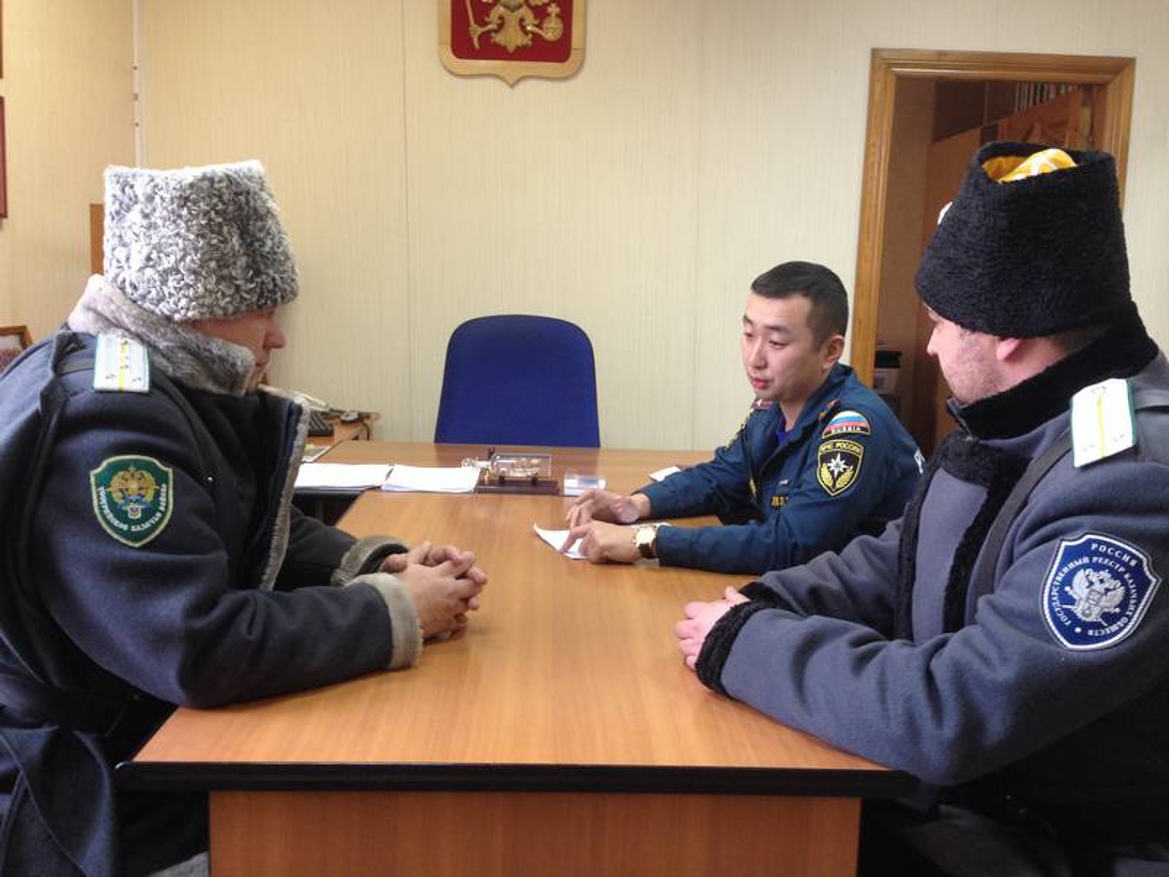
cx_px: 584
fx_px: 1114
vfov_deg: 42.9
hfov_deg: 55.4
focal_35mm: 33
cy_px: 438
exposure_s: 1/20
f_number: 2.4
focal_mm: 4.12
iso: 100
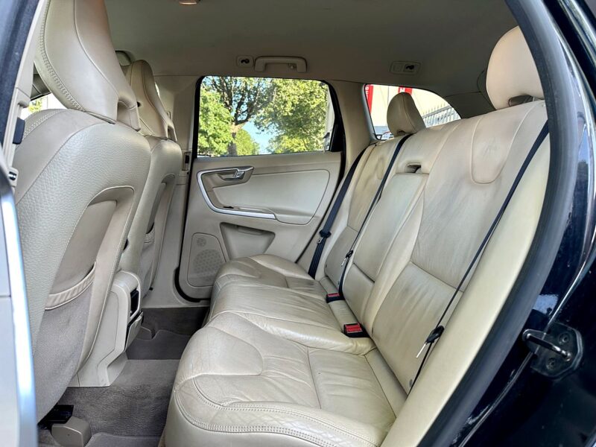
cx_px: 298
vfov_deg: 56.8
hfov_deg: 71.6
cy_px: 224
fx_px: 413
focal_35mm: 24
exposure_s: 1/121
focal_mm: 6.86
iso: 100
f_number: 1.78
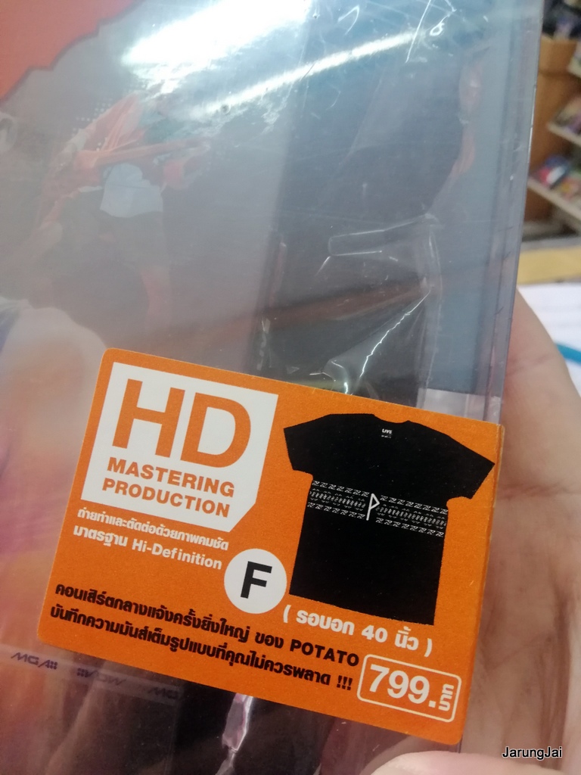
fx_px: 582
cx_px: 290
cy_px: 388
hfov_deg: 53.1
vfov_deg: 67.3
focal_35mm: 26
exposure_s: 1/50
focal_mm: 3.81
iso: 400
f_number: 2.2
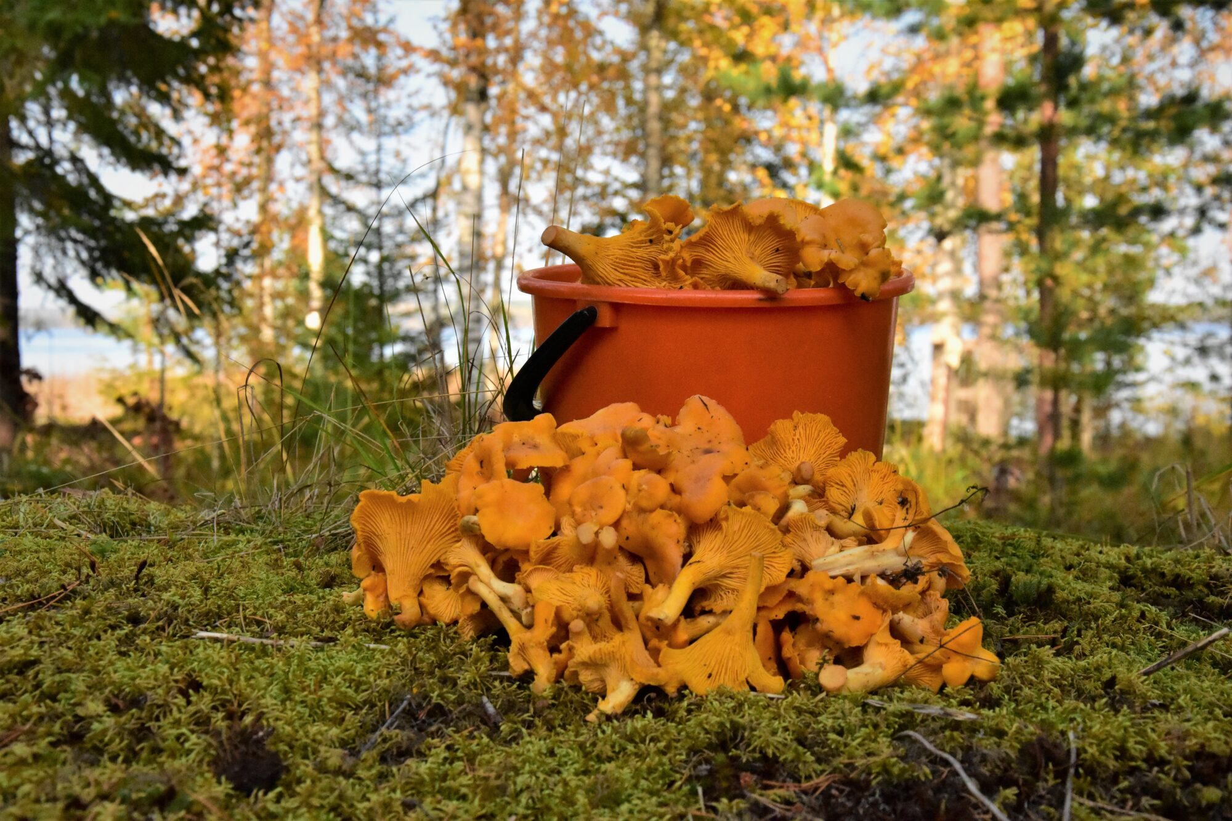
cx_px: 616
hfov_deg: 33.4
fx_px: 2053
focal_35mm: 60
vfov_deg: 22.6
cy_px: 410
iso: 4500
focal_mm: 40
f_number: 8
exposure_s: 1/4000
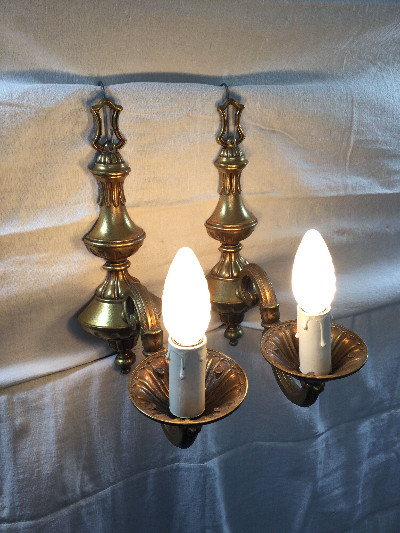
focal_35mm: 31
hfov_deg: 45.4
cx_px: 200
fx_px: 478
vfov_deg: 58.4
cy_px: 266
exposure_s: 1/100
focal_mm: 3.3
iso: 40
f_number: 2.4
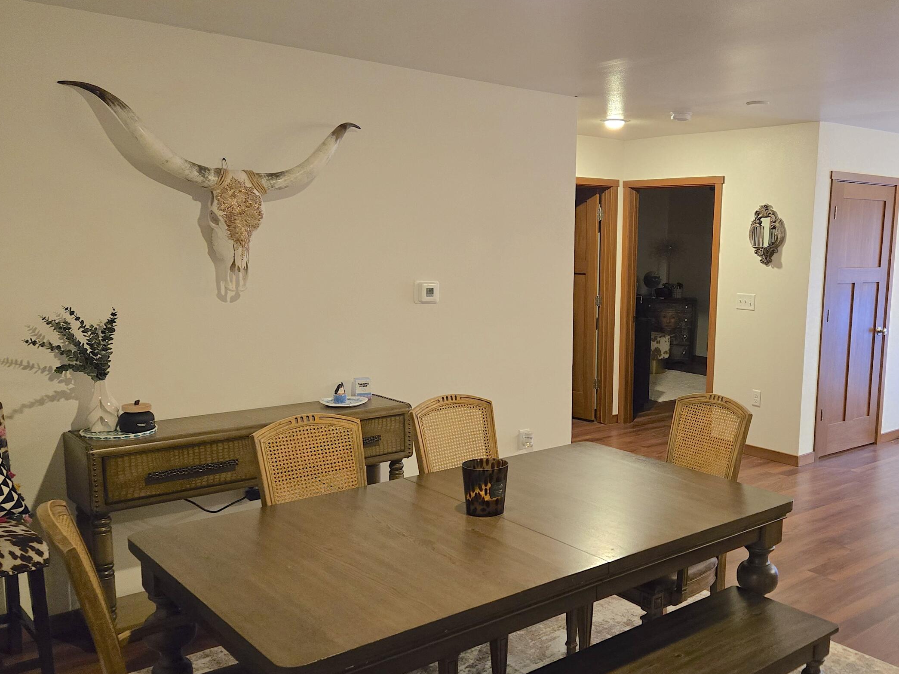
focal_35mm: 33
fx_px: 857
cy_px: 368
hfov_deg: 54.7
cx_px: 566
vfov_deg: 42.9
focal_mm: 5.4
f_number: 1.8
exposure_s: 1/120
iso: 640
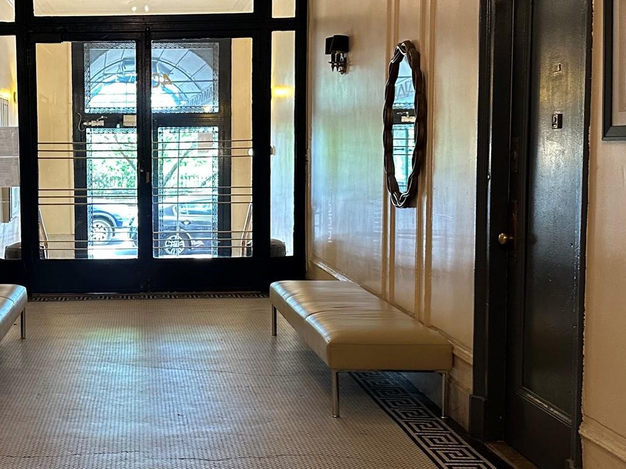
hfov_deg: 37.6
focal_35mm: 49
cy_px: 227
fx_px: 886
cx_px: 133
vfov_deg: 29.7
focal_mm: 6.86
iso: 250
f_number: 1.78
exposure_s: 1/60
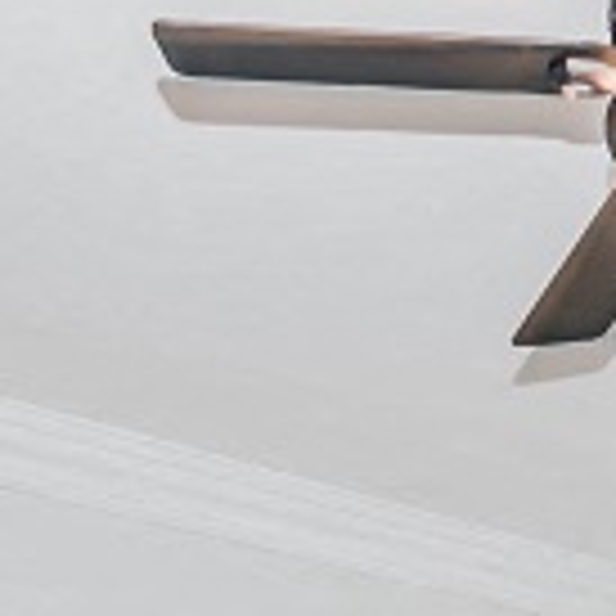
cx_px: 719
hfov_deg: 22.3
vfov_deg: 18.3
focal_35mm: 72
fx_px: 1450
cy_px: 1142
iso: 200
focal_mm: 7
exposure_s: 1/60
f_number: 4
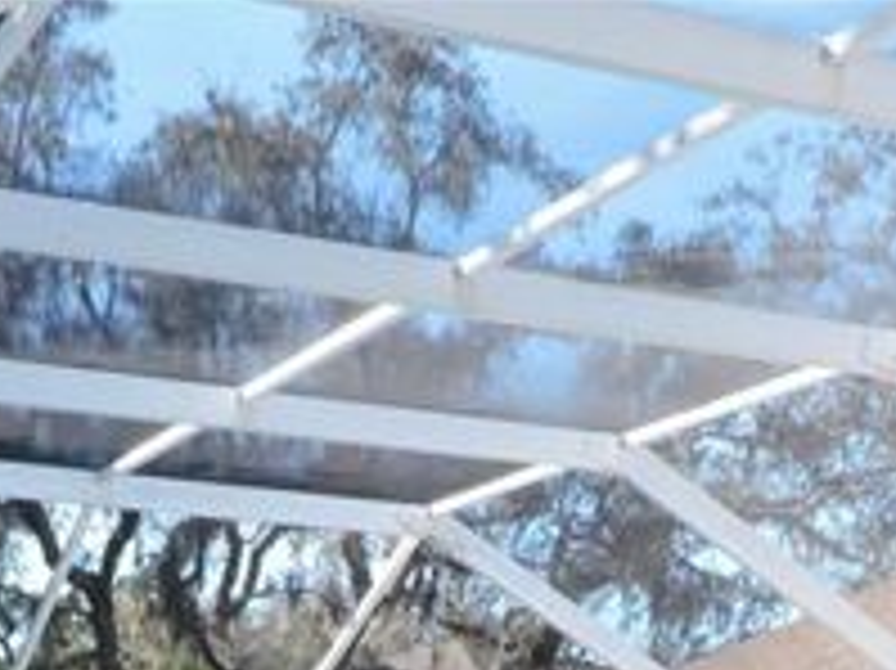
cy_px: 1183
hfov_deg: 23.0
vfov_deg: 15.2
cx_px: 507
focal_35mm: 85
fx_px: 2199
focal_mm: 4.3
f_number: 3
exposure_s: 1/200
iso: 100
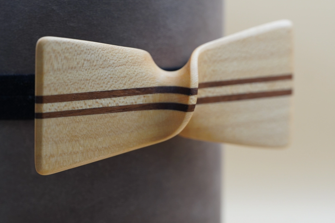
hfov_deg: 15.1
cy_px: 112
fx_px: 1265
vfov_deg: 10.1
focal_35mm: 136
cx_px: 168
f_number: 4
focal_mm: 90
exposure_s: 1/160
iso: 640
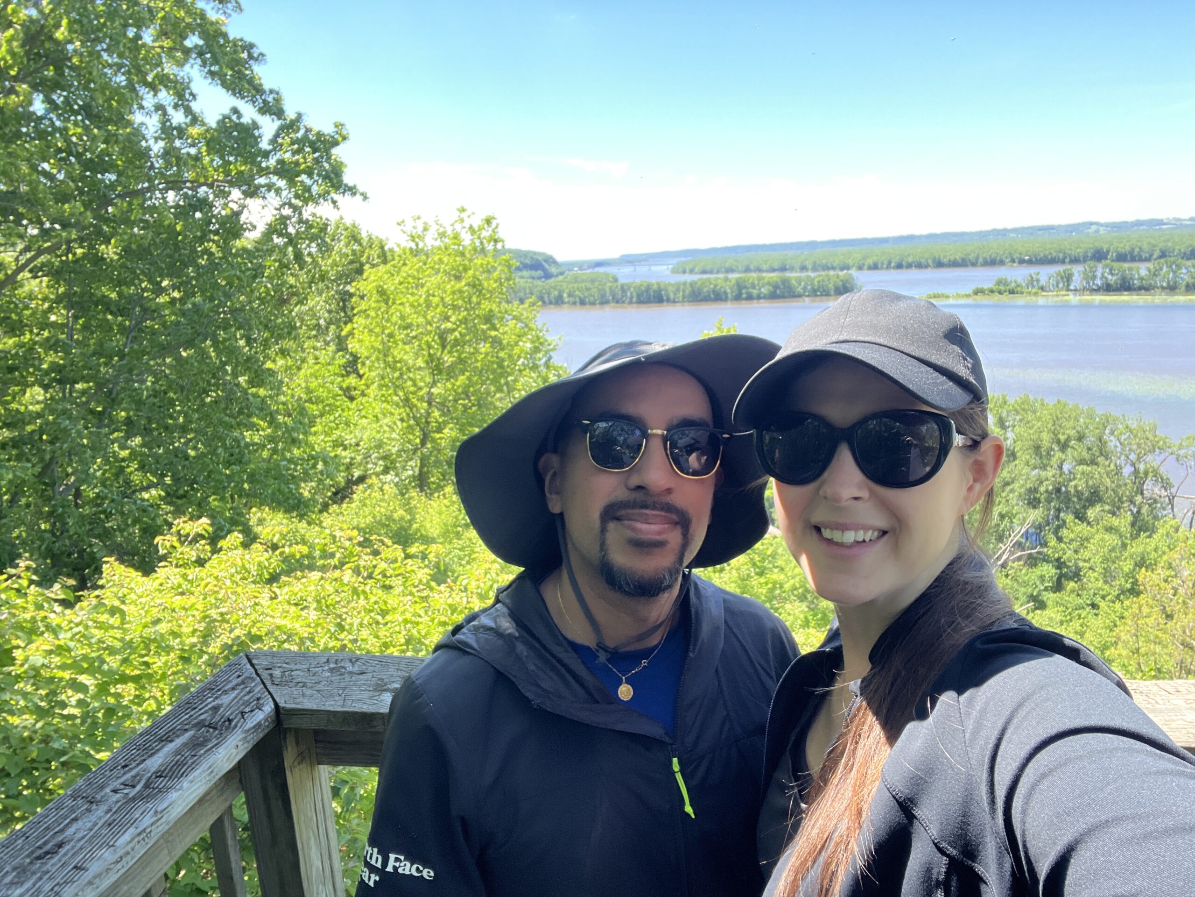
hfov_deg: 73.9
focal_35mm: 23
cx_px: 598
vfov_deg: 58.9
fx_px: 794
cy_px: 448
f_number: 2.2
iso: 40
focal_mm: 2.71
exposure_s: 1/121
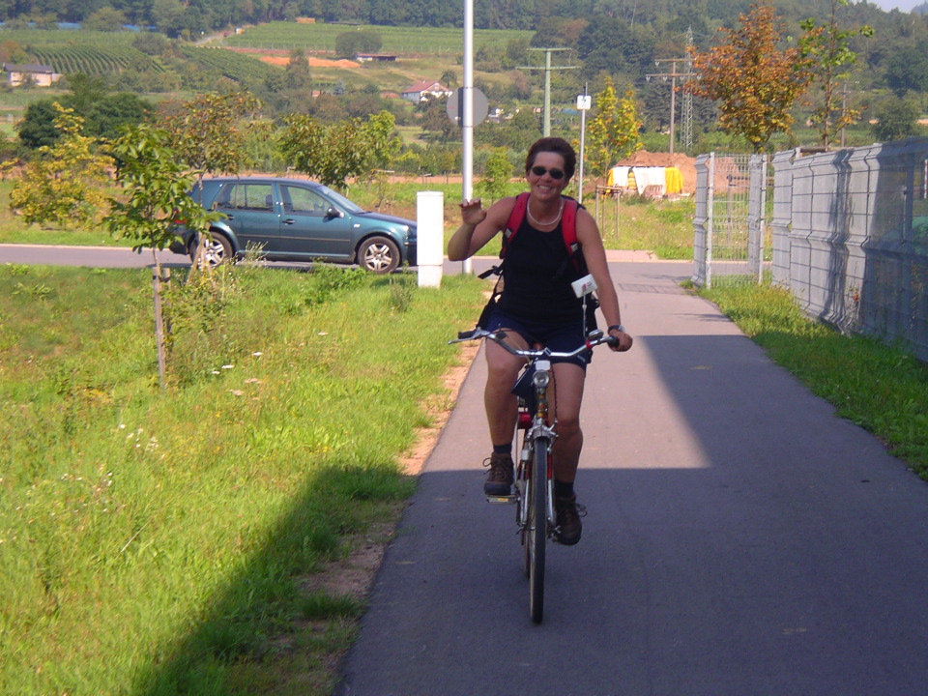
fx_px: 2788
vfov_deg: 14.2
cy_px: 348
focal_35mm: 104
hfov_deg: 18.9
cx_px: 464
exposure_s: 1/320
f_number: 3.9
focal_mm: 16
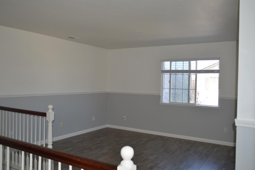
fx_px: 212
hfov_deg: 62.0
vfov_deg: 43.5
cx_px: 128
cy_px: 85
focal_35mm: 30
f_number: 4
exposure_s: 1/125
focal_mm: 20
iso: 280
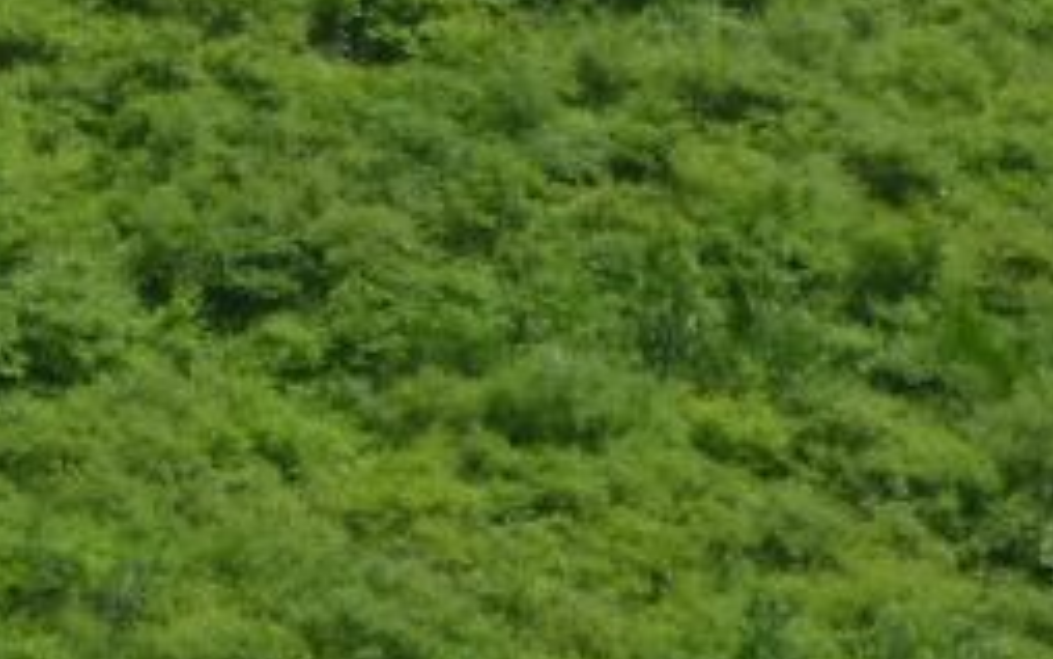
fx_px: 13350
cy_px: -700
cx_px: -319
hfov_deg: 4.5
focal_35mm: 465
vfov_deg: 2.8
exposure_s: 1/500
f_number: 5.8
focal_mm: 15.5
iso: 250
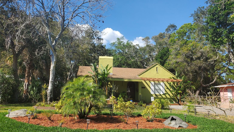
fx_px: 180
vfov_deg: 39.9
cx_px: 120
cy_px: 50
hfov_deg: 66.1
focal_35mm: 29
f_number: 2.4
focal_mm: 4.3
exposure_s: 1/1262
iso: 50
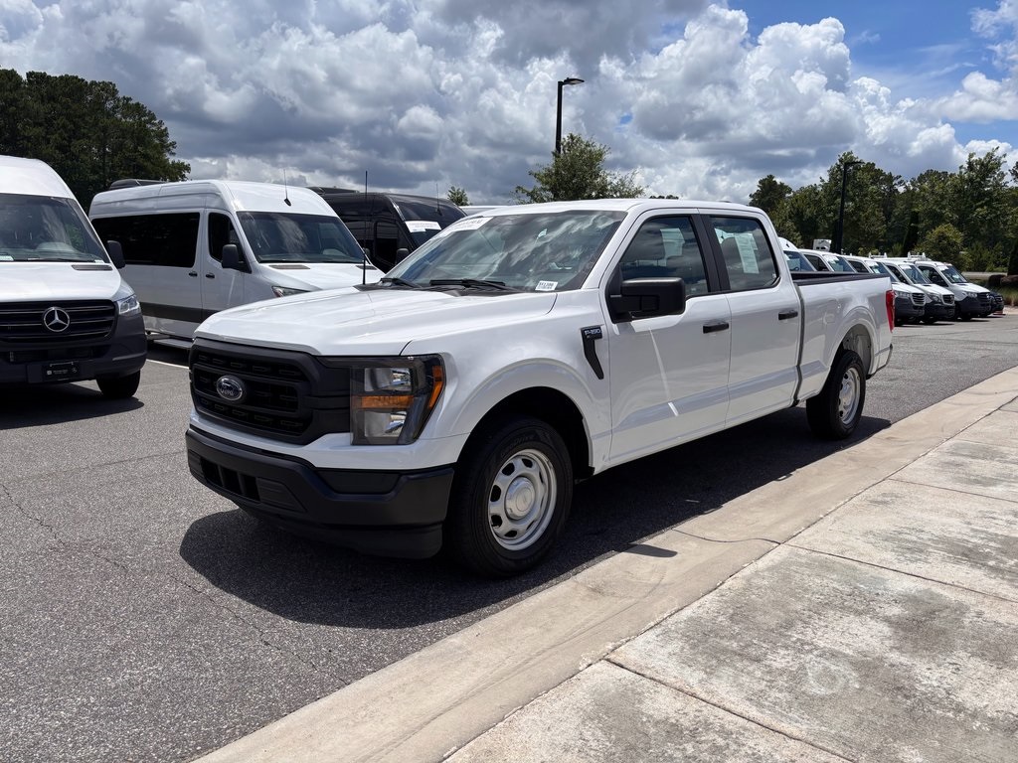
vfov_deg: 53.1
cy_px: 382
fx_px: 765
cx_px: 509
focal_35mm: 26
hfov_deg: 67.3
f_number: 1.6
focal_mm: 5.96
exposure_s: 1/6711
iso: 50
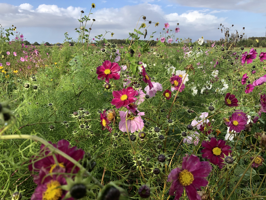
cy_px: 100
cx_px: 133
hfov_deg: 63.4
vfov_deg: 49.7
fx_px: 215
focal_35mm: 28
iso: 20
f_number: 1.8
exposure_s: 1/706
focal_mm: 4
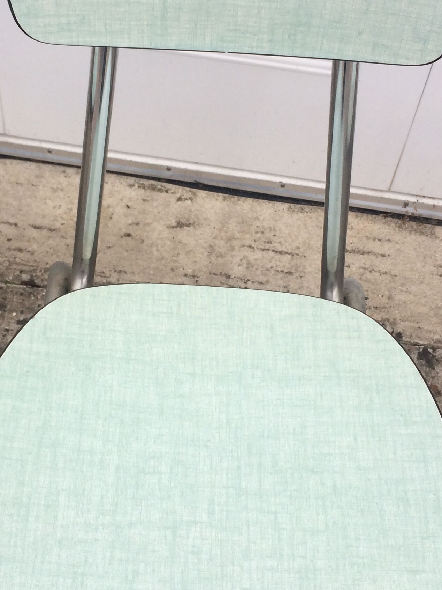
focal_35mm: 56
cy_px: 279
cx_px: 198
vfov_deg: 34.3
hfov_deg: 26.1
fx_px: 953
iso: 32
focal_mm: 4.15
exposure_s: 1/547
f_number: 2.2
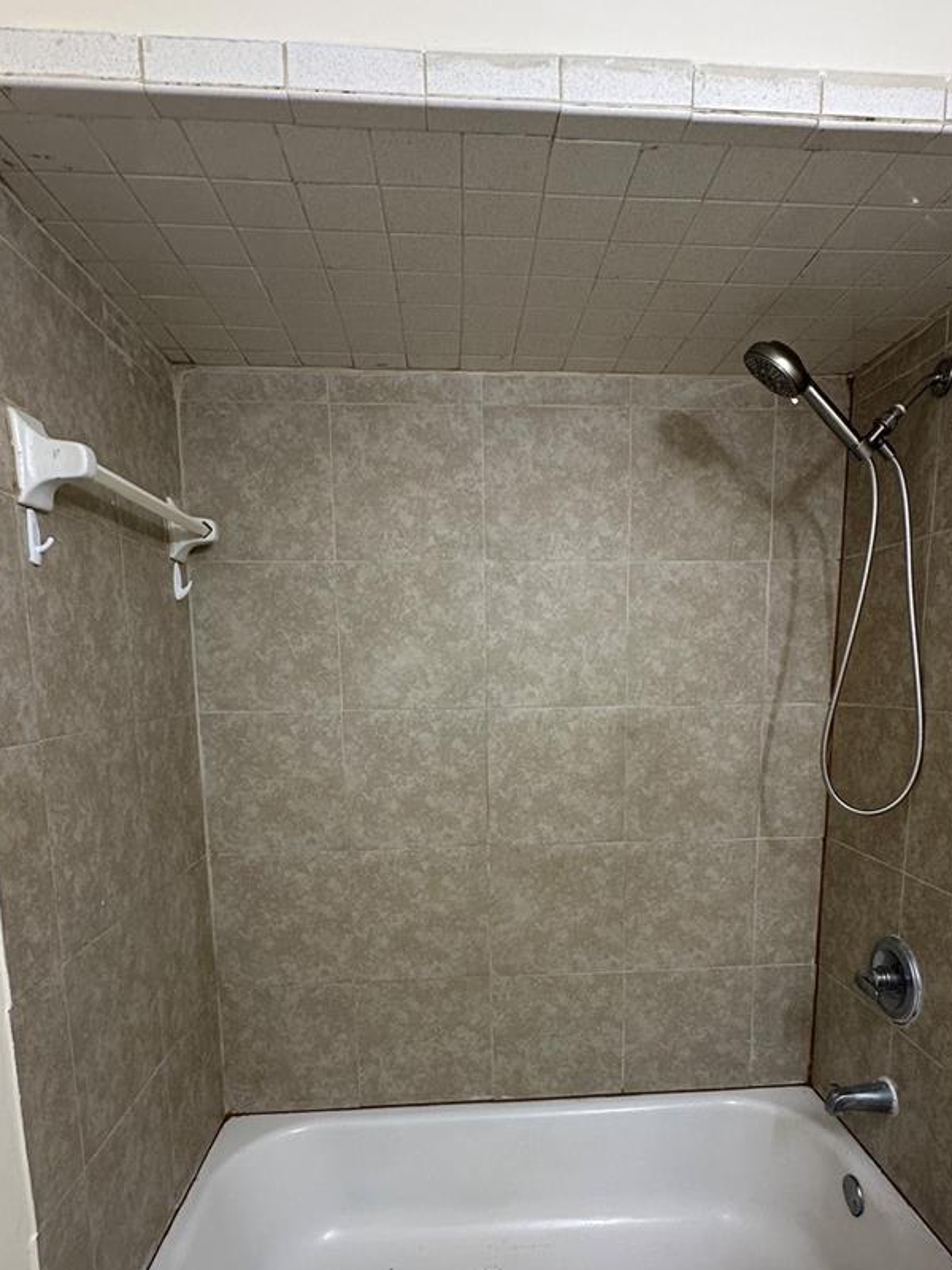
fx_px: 770
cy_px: 786
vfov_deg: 77.7
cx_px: 520
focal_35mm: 21
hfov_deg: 63.3
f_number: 2.2
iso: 160
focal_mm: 2.22
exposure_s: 1/120
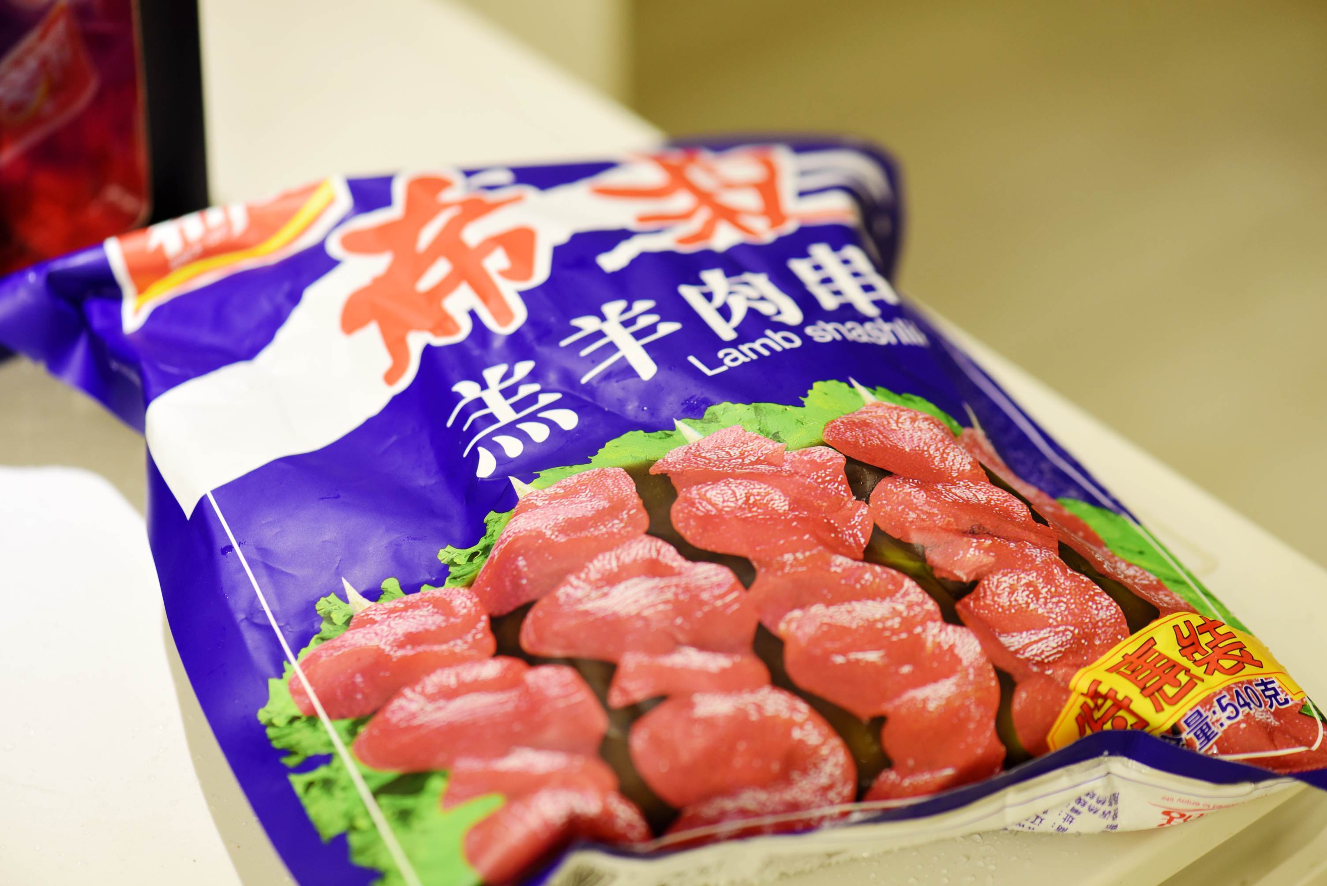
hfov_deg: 19.4
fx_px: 3872
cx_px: 664
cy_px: 443
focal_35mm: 105
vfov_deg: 13.1
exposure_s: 1/20
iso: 800
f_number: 4.5
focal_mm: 105
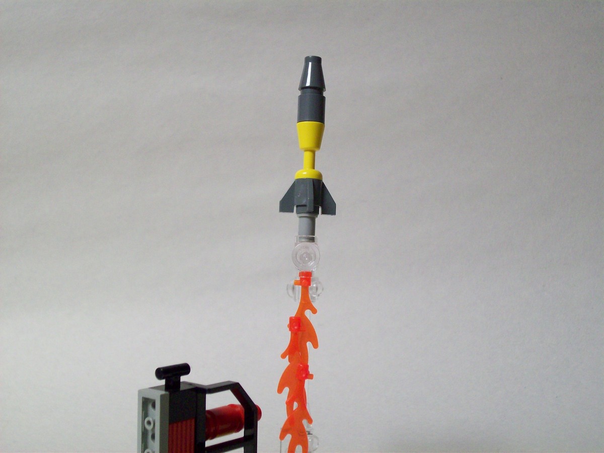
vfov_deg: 22.9
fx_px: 1117
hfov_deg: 30.3
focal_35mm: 64
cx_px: 302
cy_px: 226
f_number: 3.8
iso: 160
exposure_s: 1/16.4
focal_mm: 10.7
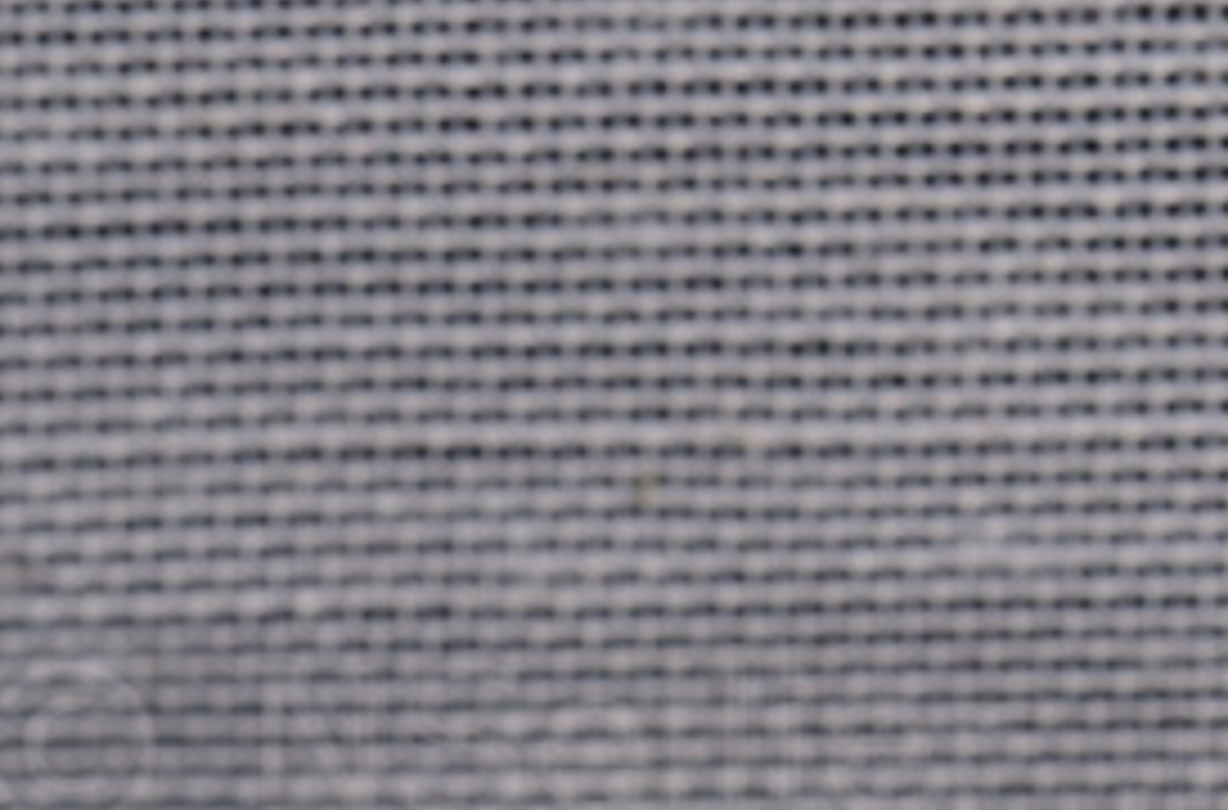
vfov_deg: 3.7
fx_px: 12593
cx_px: 1691
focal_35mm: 370
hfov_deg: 5.5
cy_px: -297
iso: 100
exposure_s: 1/60
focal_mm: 85
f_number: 22
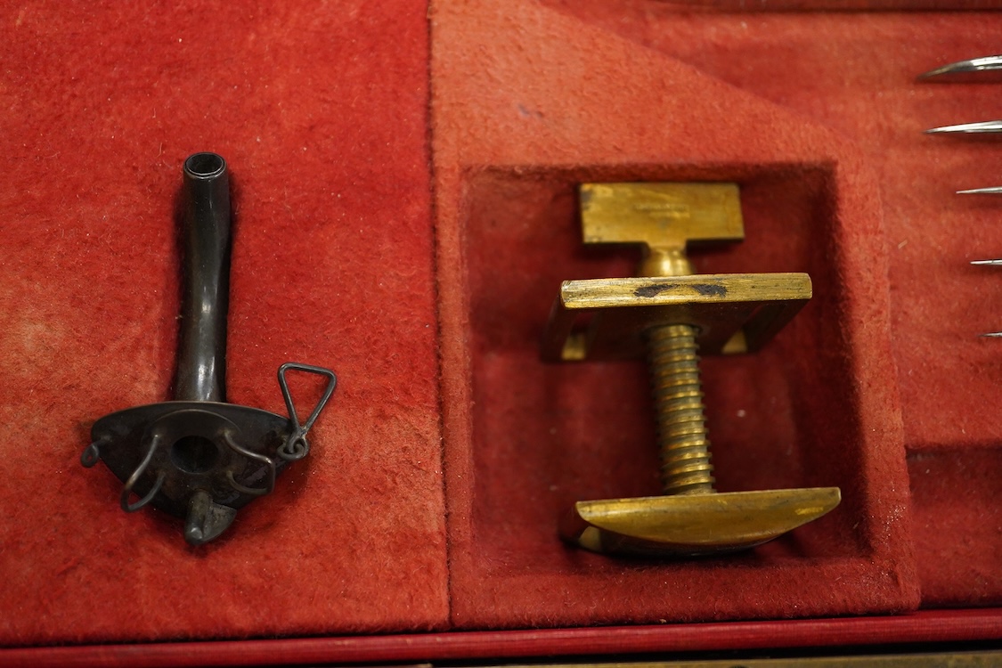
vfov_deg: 29.9
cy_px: 334
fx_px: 1252
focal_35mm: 45
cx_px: 501
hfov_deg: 43.6
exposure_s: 1/250
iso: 2000
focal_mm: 30
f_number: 3.5
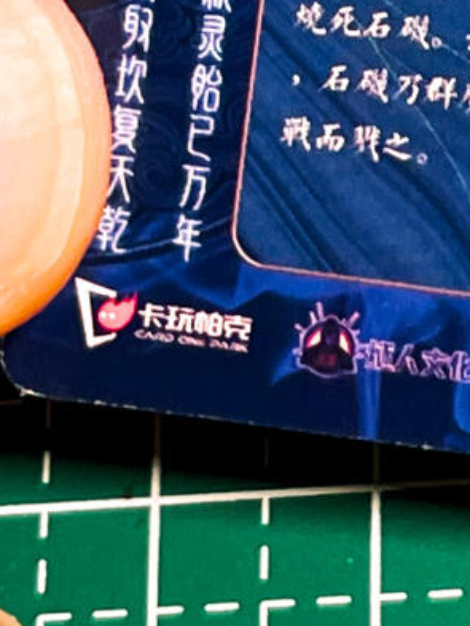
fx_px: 4306
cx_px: 776
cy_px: -422
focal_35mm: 238
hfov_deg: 6.2
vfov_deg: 8.1
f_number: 1.6
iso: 110
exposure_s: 1/99
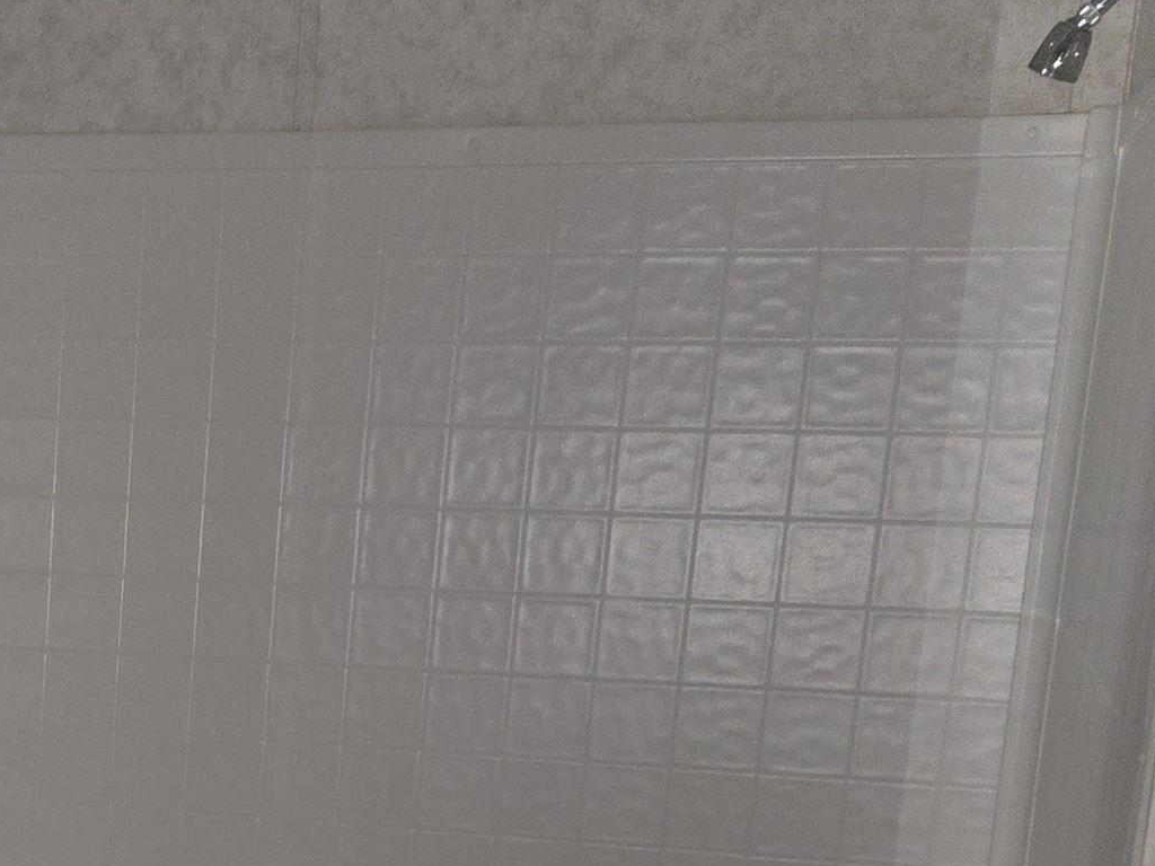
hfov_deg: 26.6
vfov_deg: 20.1
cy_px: 1025
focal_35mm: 69
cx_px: -11
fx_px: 2302
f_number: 1.8
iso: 125
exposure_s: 1/16.5
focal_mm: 5.4
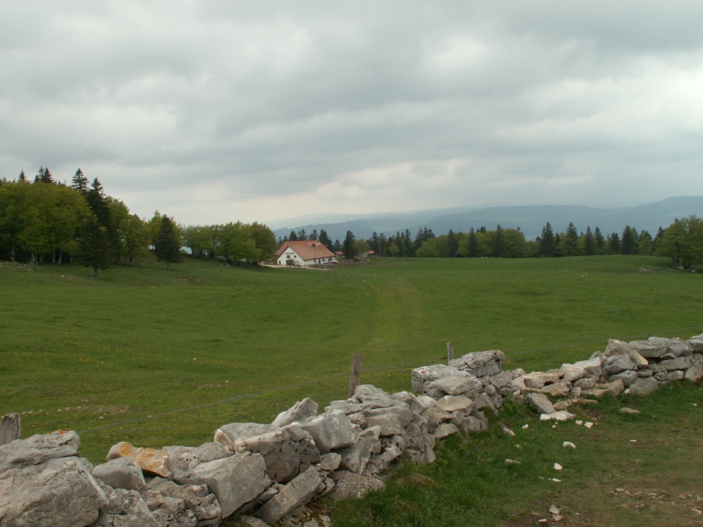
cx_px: 352
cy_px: 264
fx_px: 711
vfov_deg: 40.7
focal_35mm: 35
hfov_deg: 52.6
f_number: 5.6
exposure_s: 1/125
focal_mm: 5.86
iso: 50
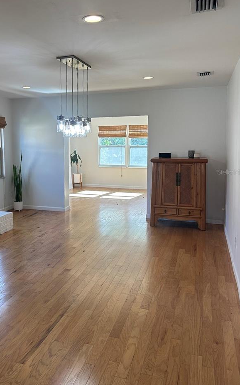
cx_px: 60
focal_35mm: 33
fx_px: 345
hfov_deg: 37.4
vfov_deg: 58.0
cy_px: 172
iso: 80
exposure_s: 1/134
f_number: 1.78
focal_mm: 6.86
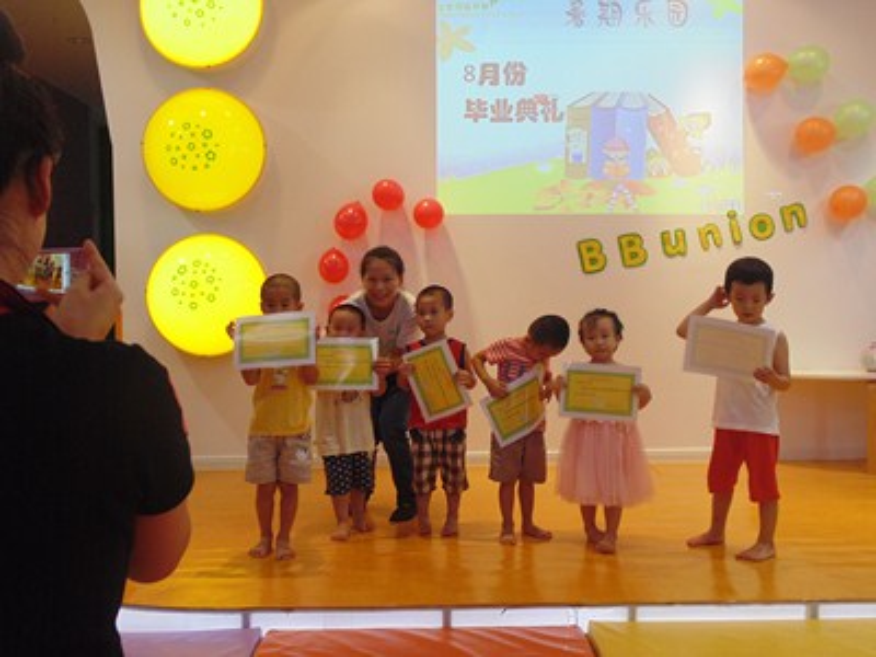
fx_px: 860
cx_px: 438
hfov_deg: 54.0
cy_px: 328
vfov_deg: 41.8
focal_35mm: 34
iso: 160
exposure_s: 1/30
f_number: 3.4
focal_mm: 6.2
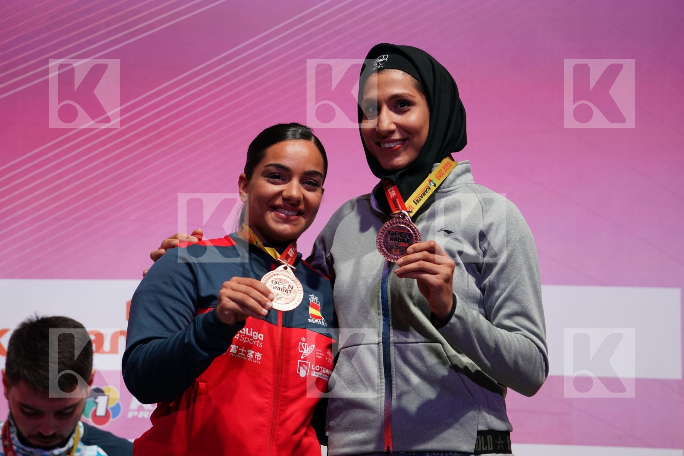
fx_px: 3686
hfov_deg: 10.6
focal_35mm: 194
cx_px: 342
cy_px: 228
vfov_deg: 7.1
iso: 1250
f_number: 3.5
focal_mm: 194
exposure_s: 1/250
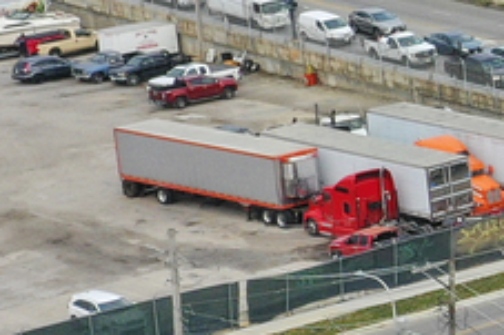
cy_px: 104
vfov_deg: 6.9
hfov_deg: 8.5
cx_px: 1541
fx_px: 2798
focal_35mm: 200
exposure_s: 1/120
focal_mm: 10.26
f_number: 6.3
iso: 100
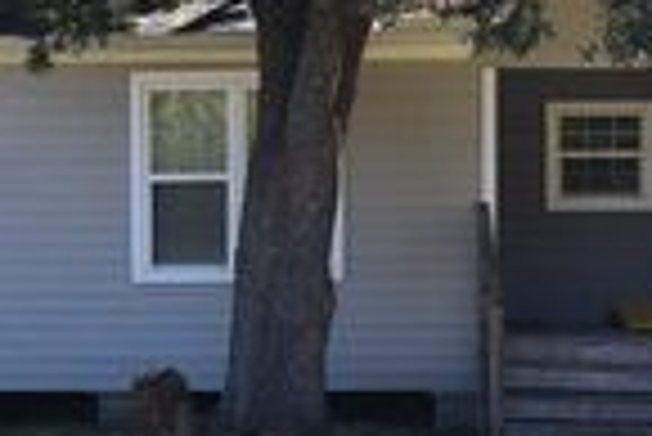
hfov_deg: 23.1
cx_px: 261
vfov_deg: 15.6
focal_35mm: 88
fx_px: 1590
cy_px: 205
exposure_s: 1/125
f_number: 5.6
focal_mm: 17
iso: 100
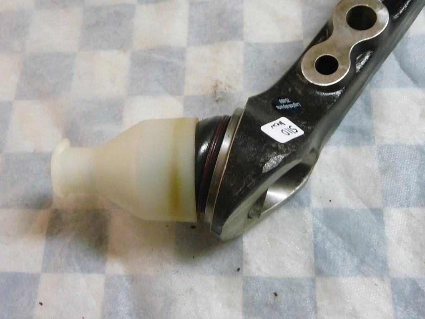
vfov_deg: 35.1
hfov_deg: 45.8
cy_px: 160
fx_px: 503
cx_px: 212
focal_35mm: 41
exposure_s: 1/30
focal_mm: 5
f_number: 3.4
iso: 400
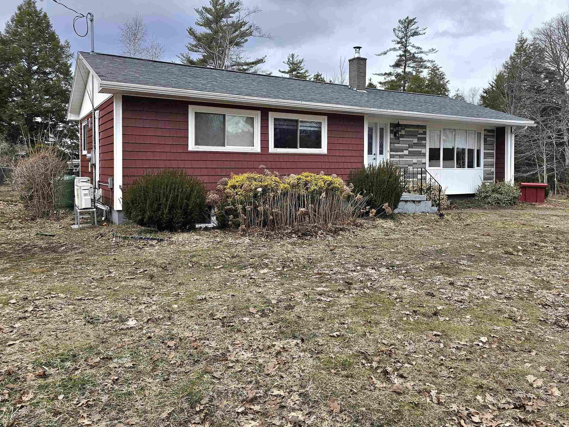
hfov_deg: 63.0
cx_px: 335
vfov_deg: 49.4
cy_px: 167
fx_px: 460
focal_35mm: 28
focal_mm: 6.3
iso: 16
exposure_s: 1/769
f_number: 1.7
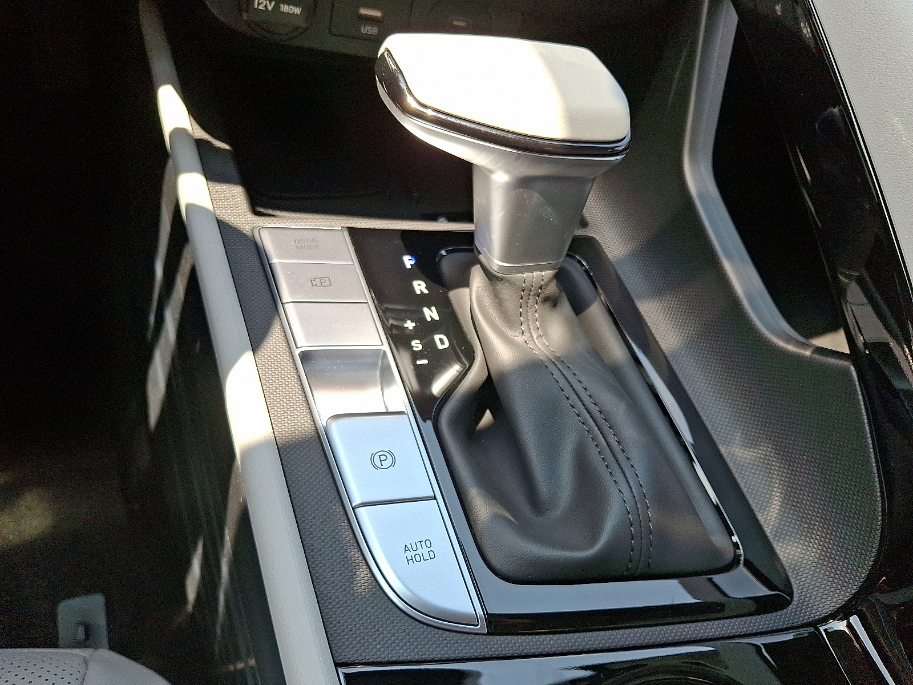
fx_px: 659
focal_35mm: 25
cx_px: 456
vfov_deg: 54.9
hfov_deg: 69.4
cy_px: 342
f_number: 1.8
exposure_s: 1/200
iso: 25
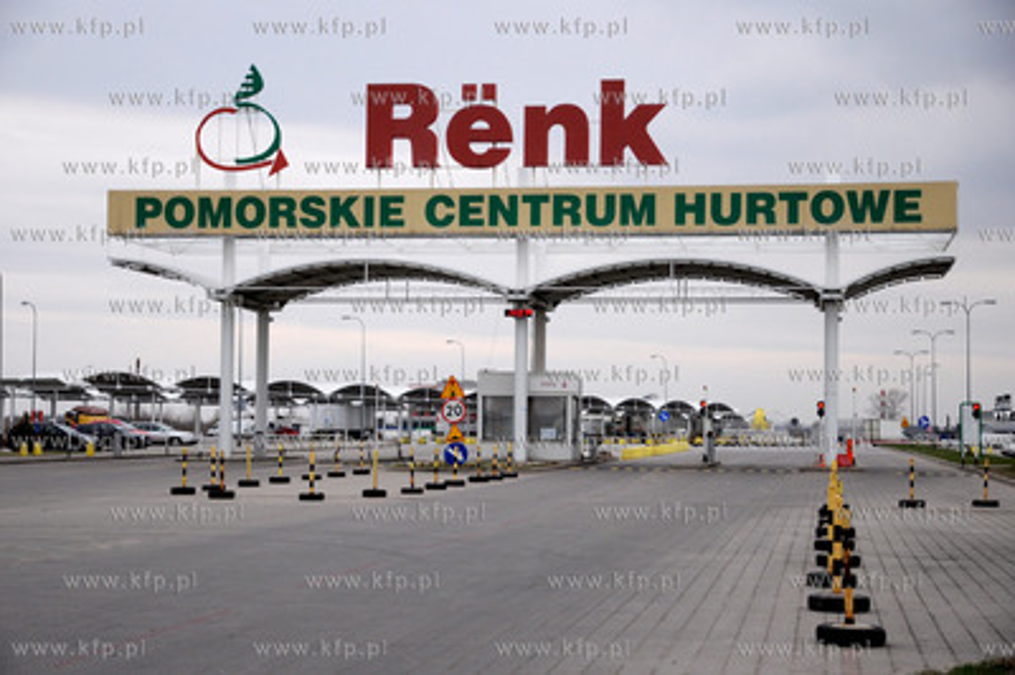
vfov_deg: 20.1
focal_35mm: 68
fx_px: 1902
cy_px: 338
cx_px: 508
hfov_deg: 29.9
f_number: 4.8
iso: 400
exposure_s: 1/1250
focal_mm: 45
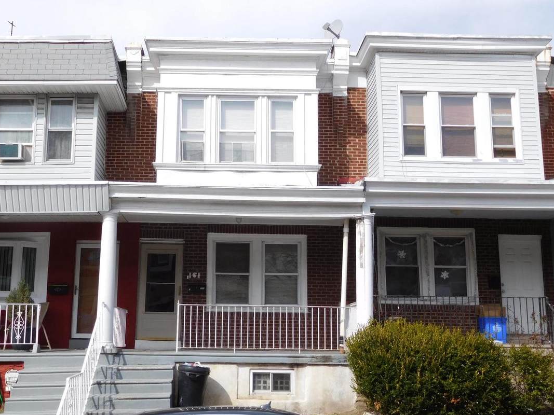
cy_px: 224
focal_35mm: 42
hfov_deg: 44.7
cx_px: 241
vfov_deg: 34.3
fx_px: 672
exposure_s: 1/1000
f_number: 3.8
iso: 125
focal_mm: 6.2
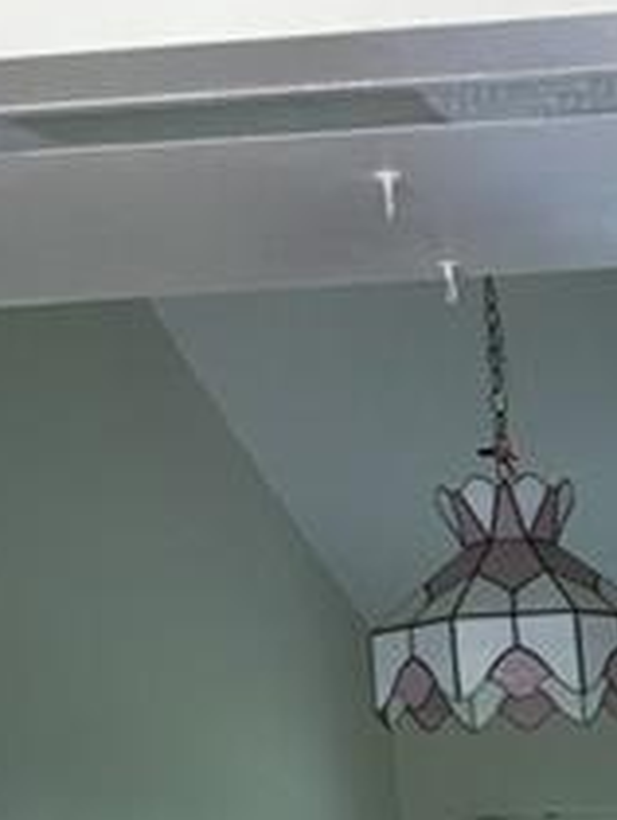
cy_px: 1328
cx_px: 914
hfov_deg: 13.2
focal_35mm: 106
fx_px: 2514
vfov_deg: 16.4
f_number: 2.2
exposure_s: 1/15
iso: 25
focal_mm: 4.15
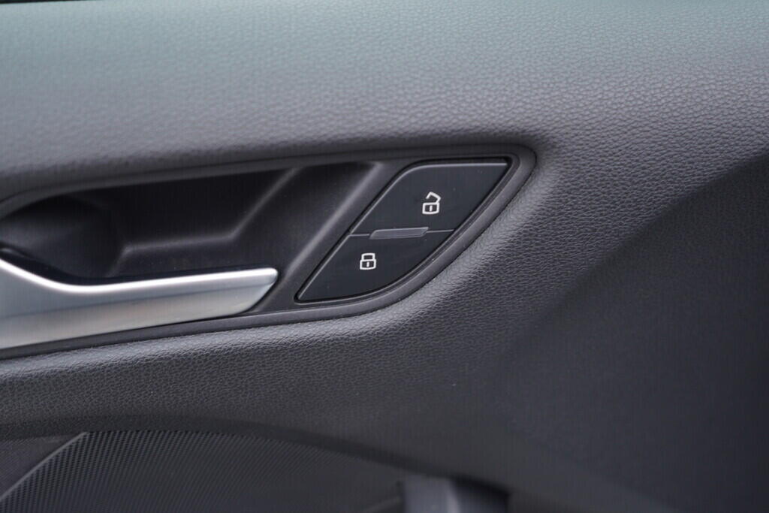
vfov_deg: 36.9
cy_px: 256
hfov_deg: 53.1
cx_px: 384
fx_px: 769
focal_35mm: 36
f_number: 2.8
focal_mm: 24
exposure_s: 1/40
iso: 125
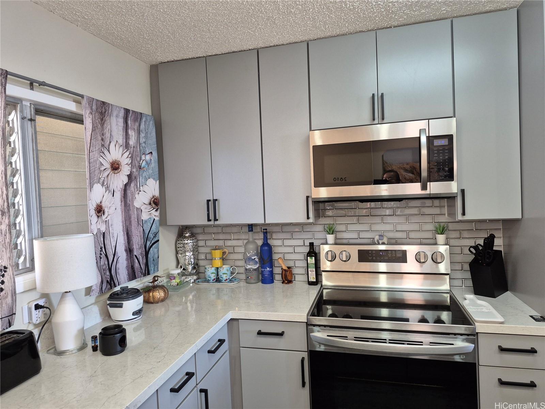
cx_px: 272
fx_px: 362
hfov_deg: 73.9
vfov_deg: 58.9
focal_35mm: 23
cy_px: 204
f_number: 1.8
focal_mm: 5.4
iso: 250
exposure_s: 1/120
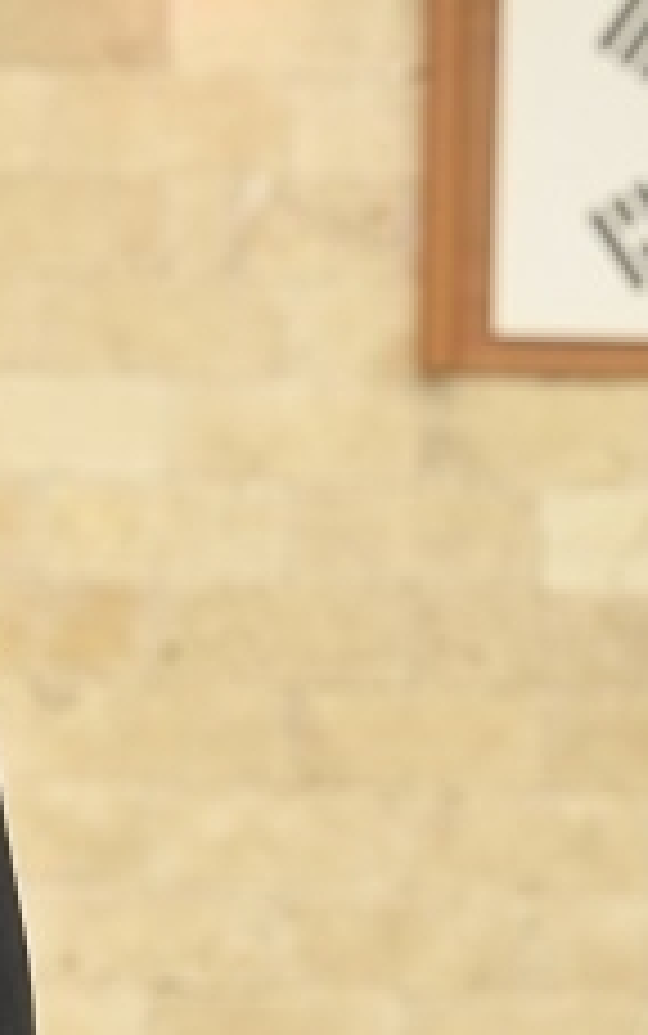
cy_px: 695
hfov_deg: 6.1
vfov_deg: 9.9
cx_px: -472
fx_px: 5955
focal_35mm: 211
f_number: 4.5
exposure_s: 1/125
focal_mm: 70
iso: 1000
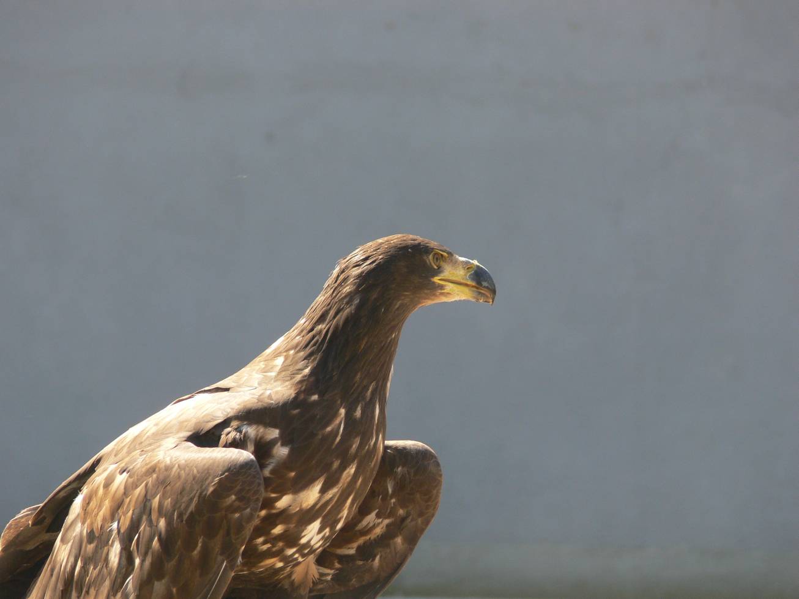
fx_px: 9693
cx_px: 400
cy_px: 300
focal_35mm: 420
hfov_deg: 4.7
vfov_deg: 3.5
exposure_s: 1/160
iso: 100
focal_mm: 88.8
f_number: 5.6
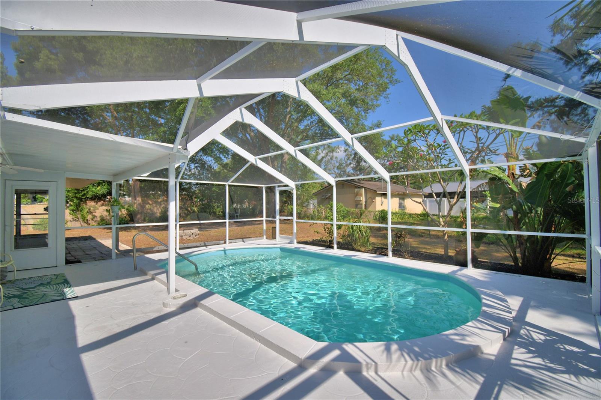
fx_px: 250
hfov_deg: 100.4
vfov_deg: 77.3
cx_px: 300
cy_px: 200
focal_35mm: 15
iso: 100
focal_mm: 10
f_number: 4.5
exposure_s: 1/1250
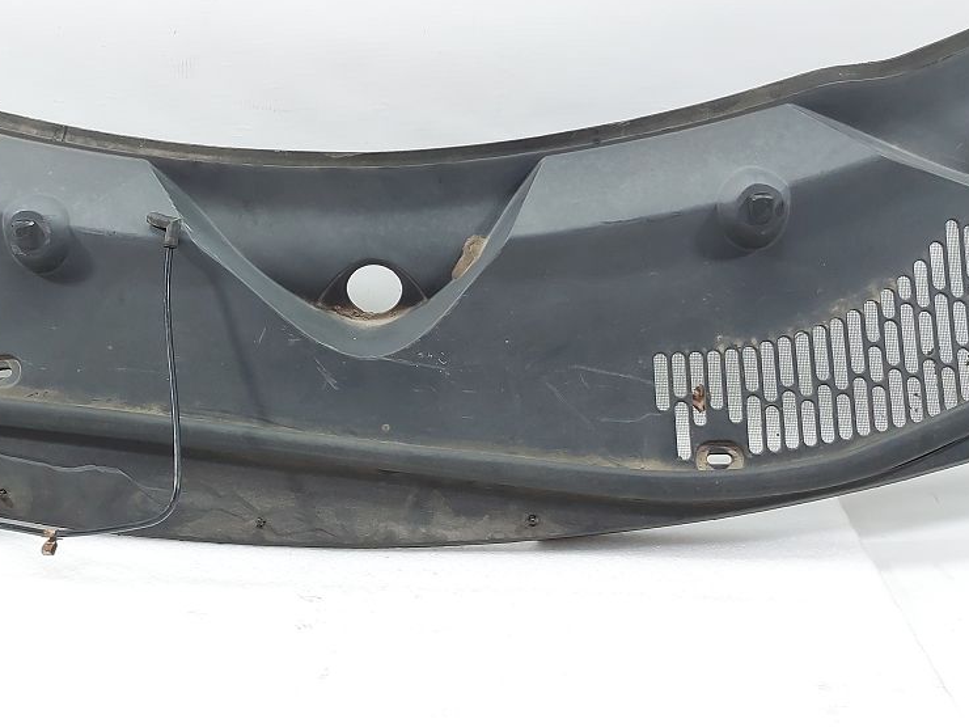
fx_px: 1260
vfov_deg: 31.6
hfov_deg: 41.9
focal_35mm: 45
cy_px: 183
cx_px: 407
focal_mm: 5.23
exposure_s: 1/50
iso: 100
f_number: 1.8
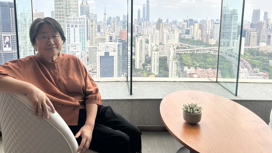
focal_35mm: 31
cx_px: 126
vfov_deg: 37.4
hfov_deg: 62.6
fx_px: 224
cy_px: 52
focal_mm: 5.7
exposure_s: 1/1751
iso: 50
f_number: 1.5
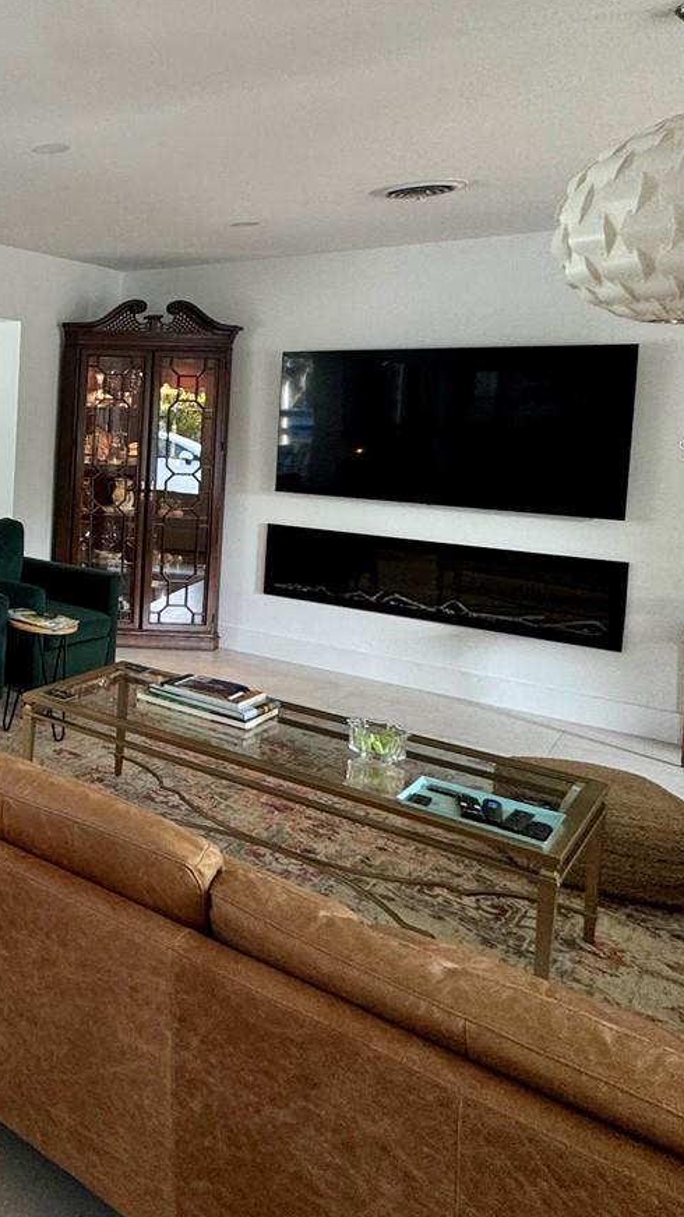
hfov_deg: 28.9
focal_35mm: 28
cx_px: -307
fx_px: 904
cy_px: 449
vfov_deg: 66.8
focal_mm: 2.22
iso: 125
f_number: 2.2
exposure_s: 1/120
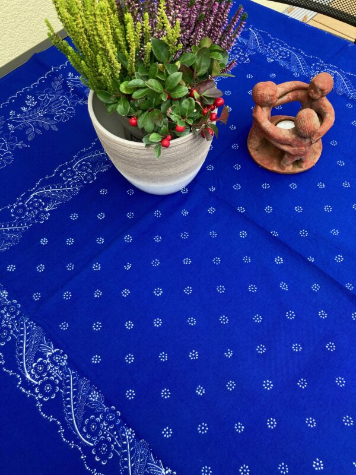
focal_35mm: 28
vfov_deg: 63.4
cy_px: 238
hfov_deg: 49.7
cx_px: 178
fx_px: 384
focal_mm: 3.99
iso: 64
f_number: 1.8
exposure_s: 1/121
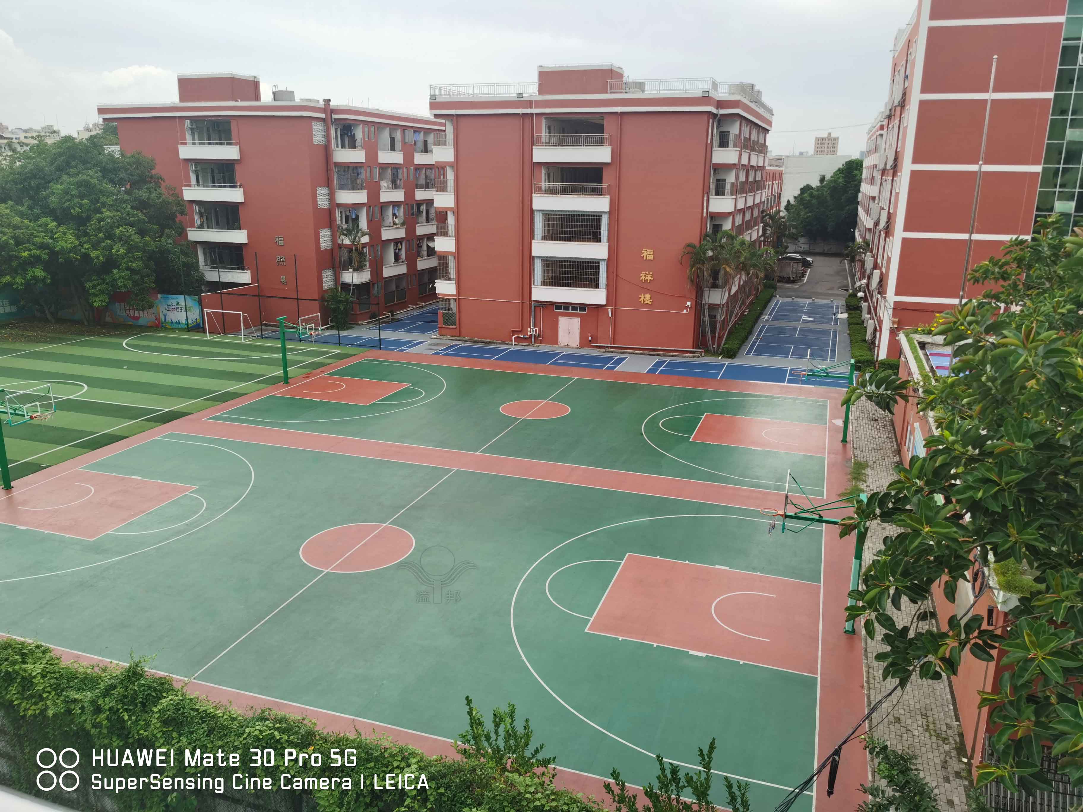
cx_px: 542
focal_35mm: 27
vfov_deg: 51.4
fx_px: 845
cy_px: 406
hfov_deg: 65.3
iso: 50
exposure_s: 1/2370
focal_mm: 5.56
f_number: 1.6
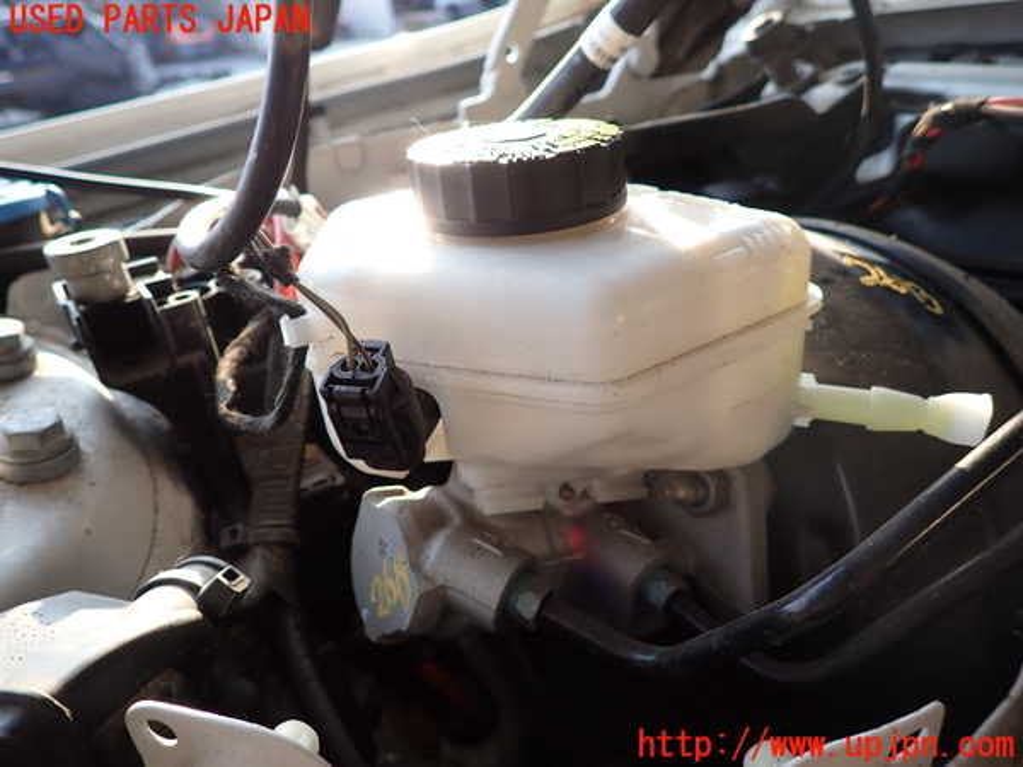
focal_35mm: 25
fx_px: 739
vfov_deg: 54.9
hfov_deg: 69.4
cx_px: 512
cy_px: 384
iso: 100
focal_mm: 4.5
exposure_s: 1/160
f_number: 2
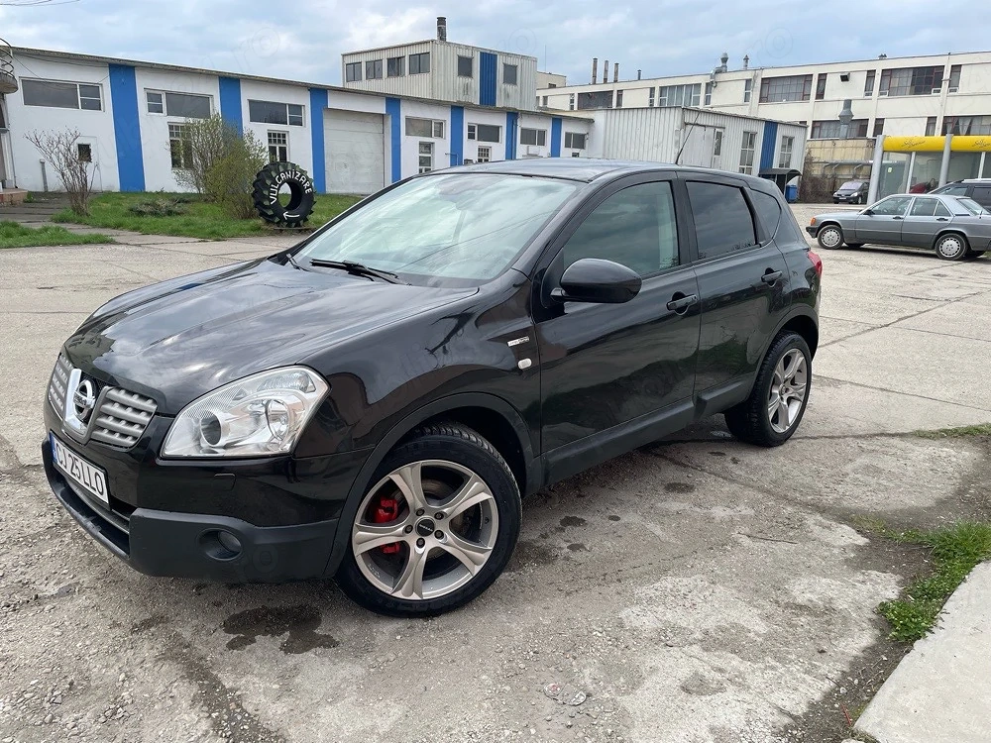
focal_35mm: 26
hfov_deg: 67.3
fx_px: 744
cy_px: 372
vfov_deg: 53.1
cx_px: 496
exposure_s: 1/1595
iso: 32
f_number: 1.6
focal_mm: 4.2
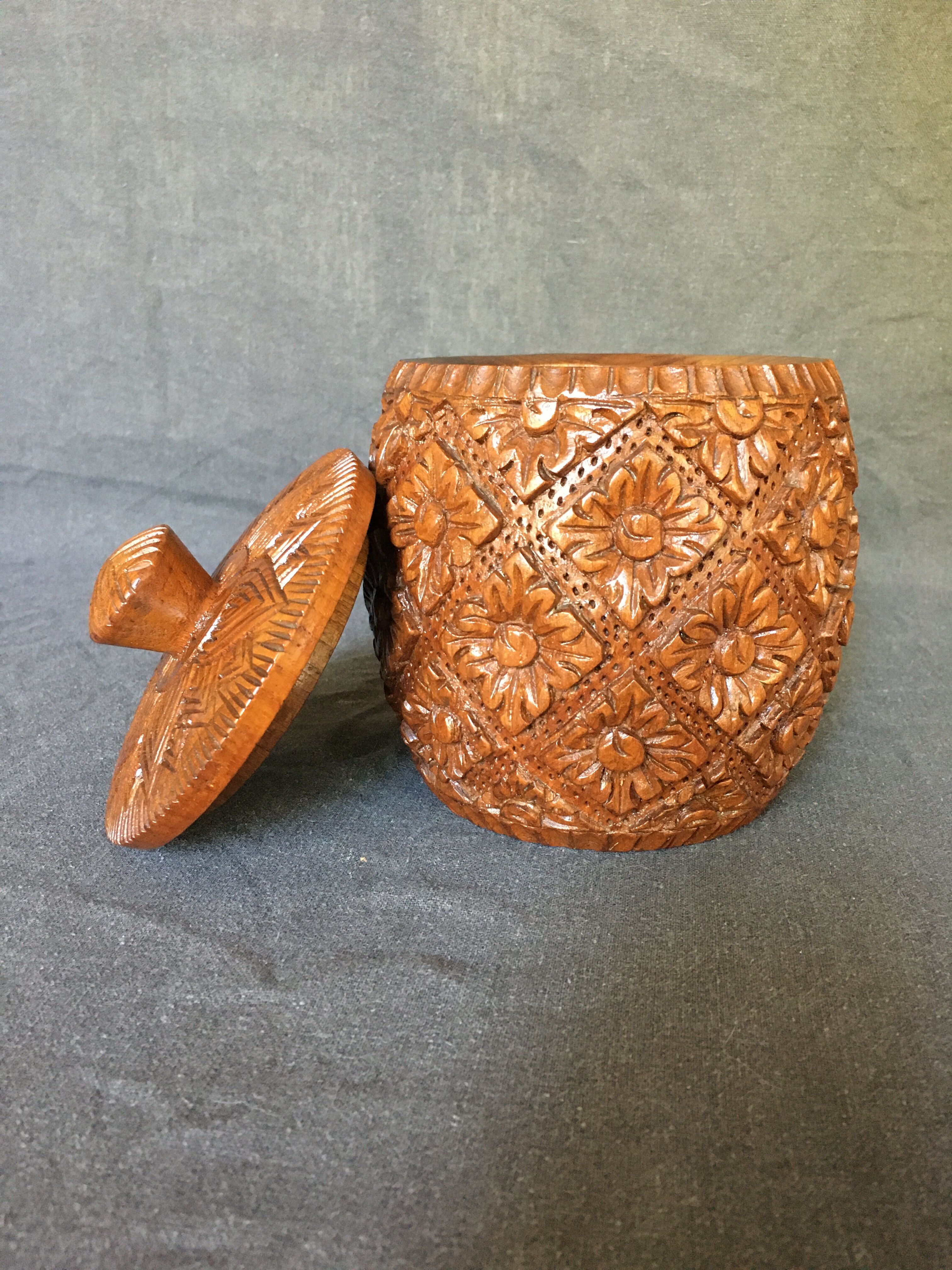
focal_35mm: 29
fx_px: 1063
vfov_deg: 61.7
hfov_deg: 48.2
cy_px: 635
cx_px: 476
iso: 400
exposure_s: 1/17
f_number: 2.2
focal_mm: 4.15
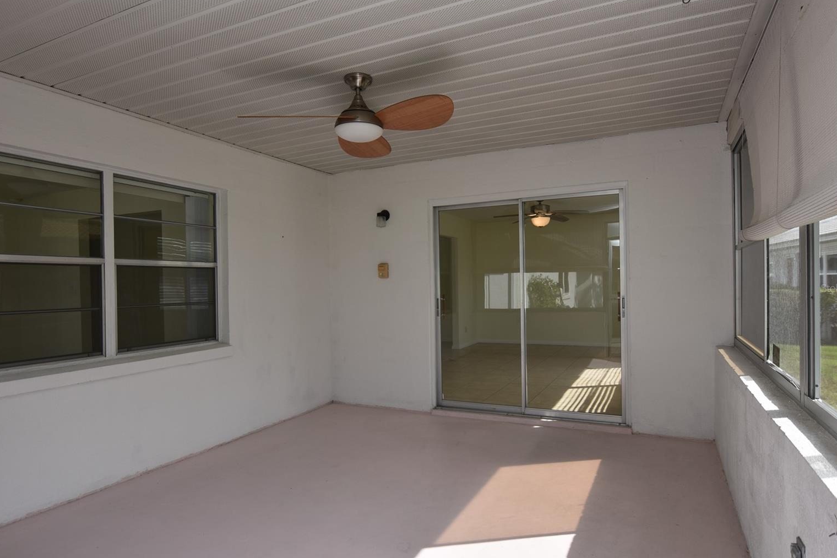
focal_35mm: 21
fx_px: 477
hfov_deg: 82.5
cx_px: 430
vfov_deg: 60.6
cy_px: 288
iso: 100
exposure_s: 1/160
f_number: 6.3
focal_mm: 13
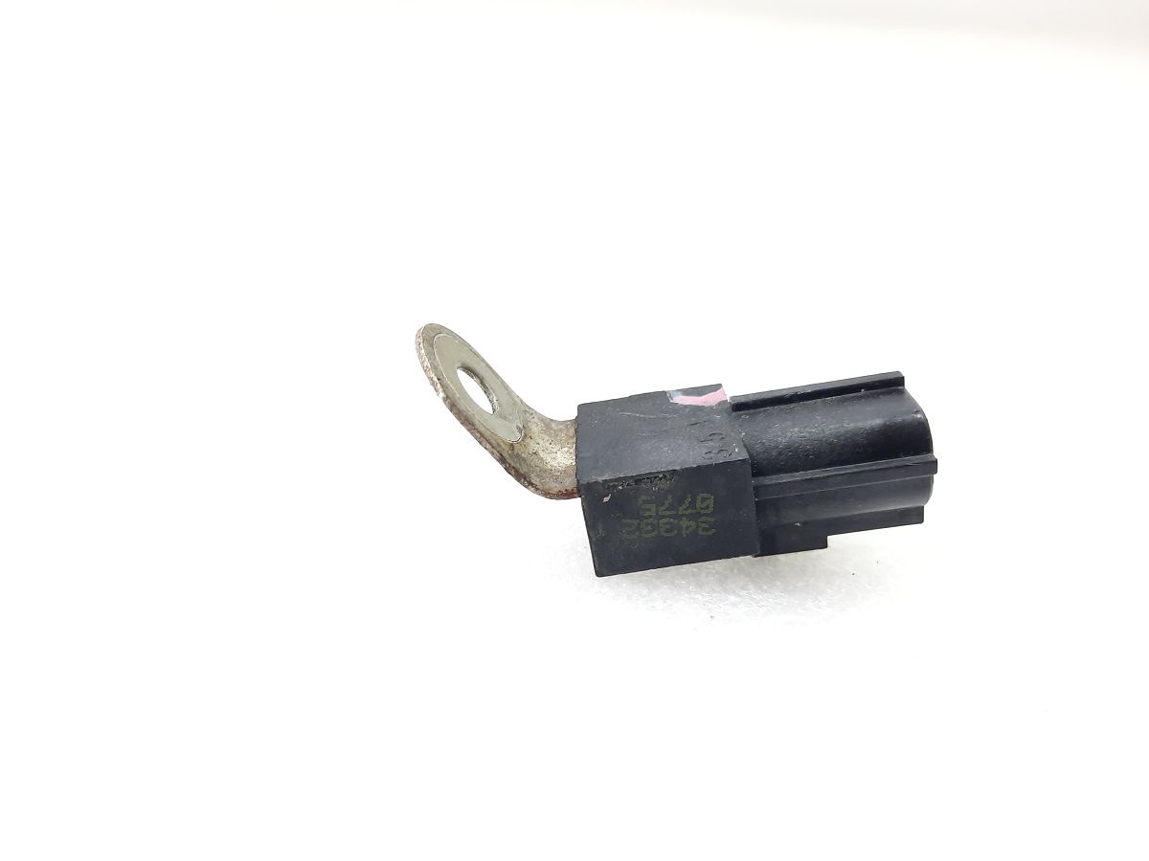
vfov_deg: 54.9
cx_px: 574
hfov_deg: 69.4
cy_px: 430
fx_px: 830
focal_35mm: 25
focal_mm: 4.6
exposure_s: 1/50
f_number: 2
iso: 125
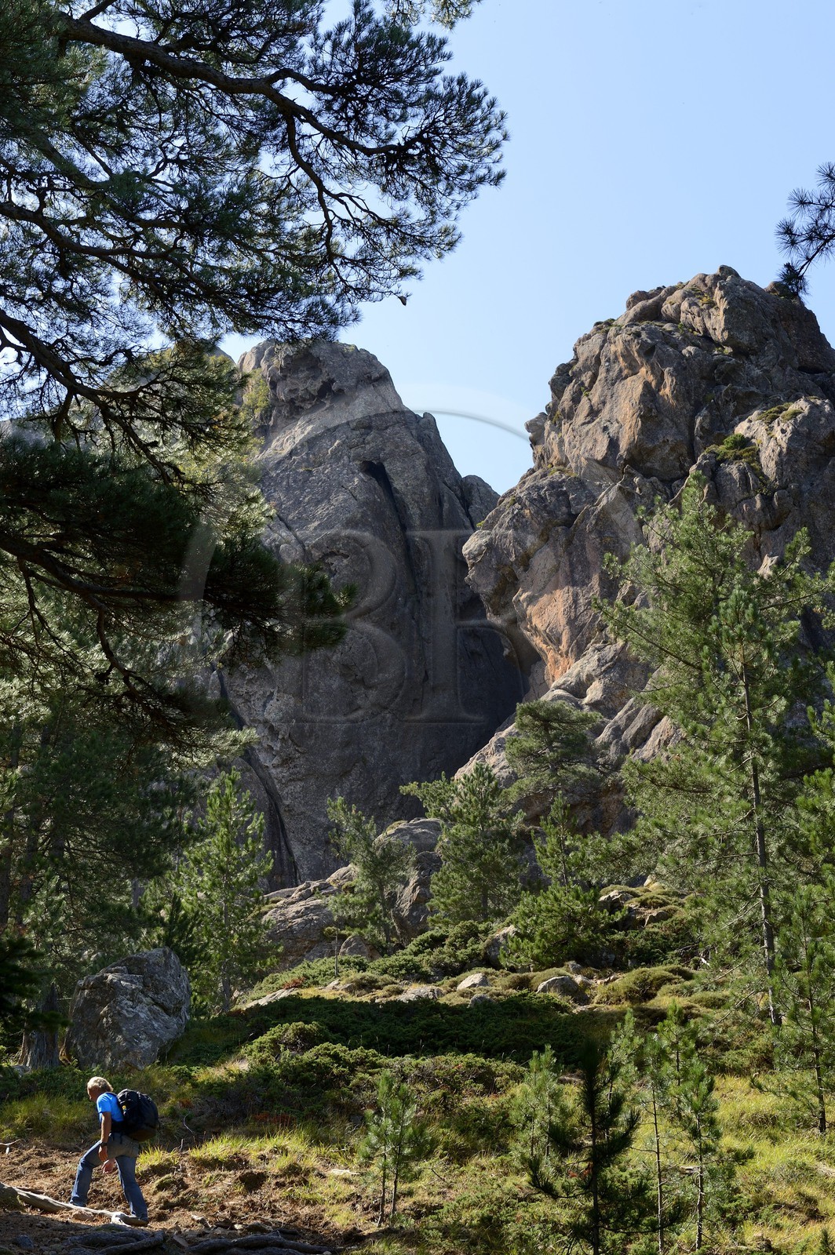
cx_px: 418
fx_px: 1952
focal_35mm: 56
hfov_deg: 24.2
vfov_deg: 35.7
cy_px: 628
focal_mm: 56
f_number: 8
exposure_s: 1/250
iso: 200
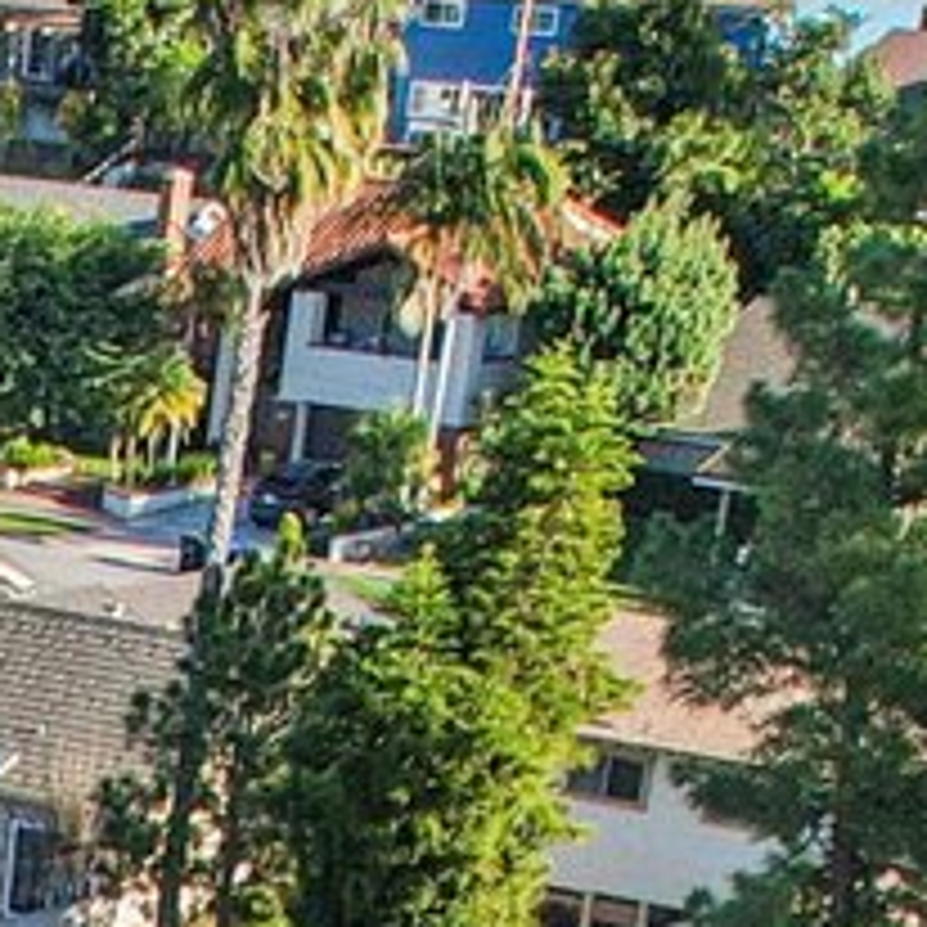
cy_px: 3067
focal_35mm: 186
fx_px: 5635
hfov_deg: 8.5
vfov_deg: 7.8
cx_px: -1368
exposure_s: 1/800
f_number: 2.8
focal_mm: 8.4
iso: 120
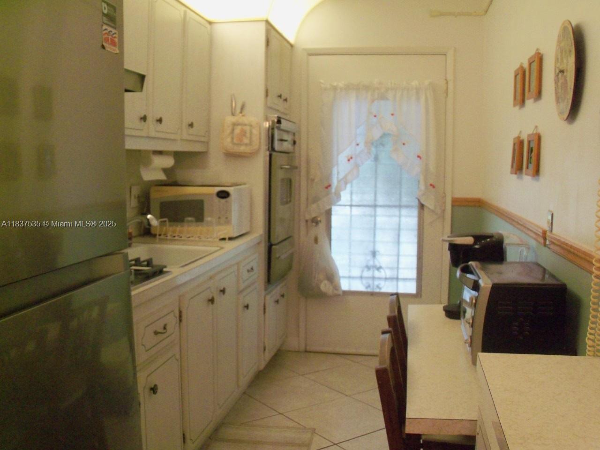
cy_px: 225
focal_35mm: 35
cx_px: 300
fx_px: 607
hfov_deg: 52.6
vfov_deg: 40.7
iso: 320
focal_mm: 6.3
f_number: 3
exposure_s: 1/30
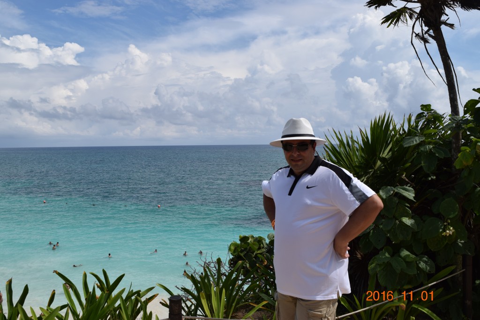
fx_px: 440
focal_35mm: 33
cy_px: 160
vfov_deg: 39.9
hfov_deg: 57.2
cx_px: 240
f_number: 8
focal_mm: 22
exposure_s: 1/800
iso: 200
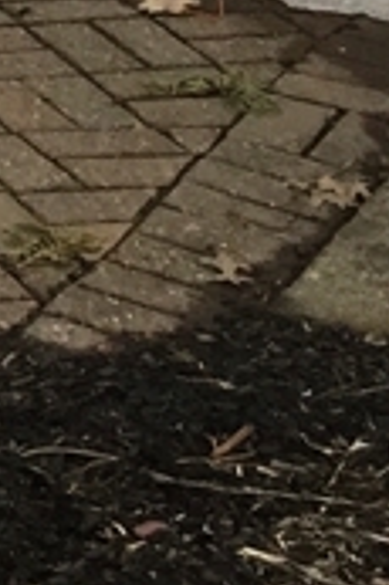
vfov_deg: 10.3
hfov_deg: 6.4
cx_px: -1096
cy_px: -710
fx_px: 2907
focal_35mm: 179
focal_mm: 4.15
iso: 32
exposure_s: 1/573
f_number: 2.2
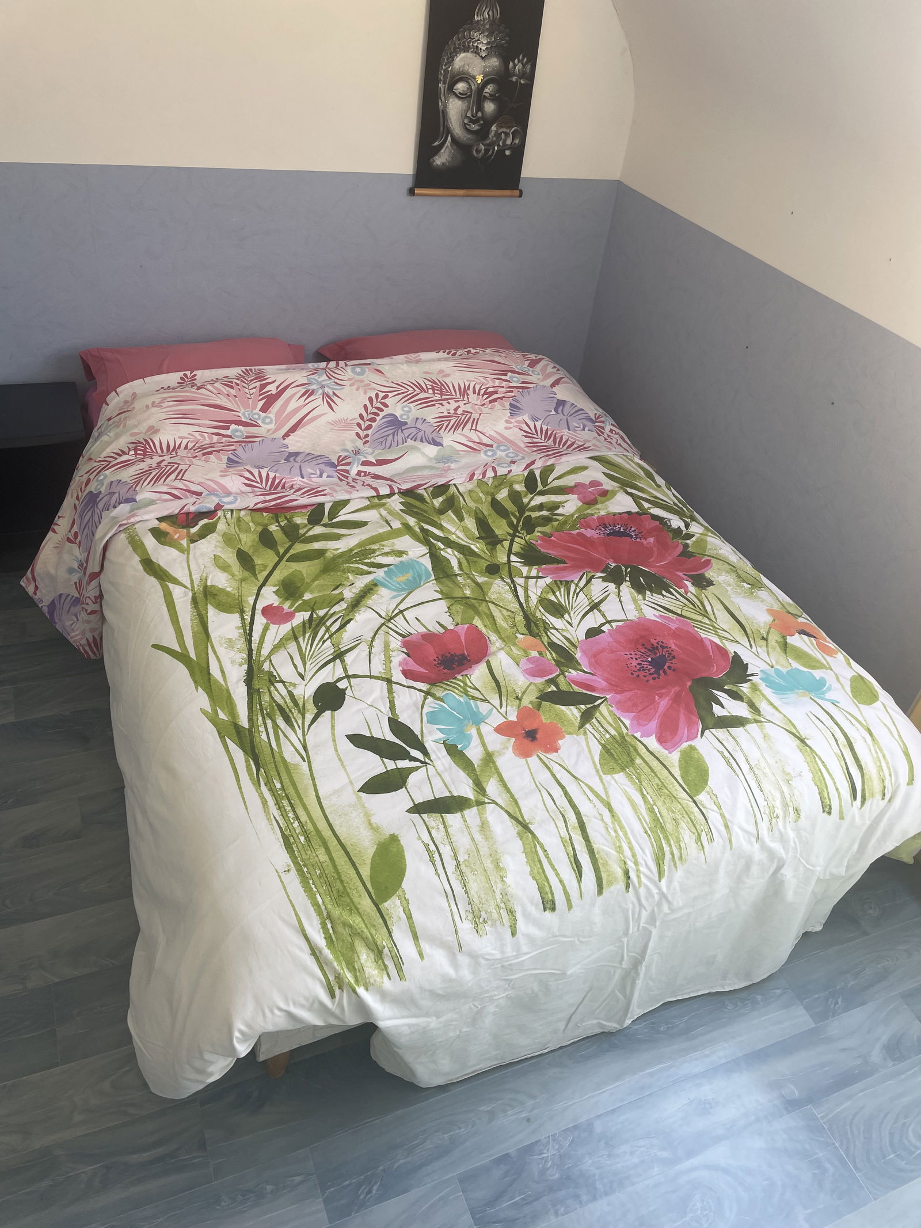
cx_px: 460
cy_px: 614
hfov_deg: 53.1
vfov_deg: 67.3
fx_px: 922
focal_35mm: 26
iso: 32
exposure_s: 1/129
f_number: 1.6
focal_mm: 4.2
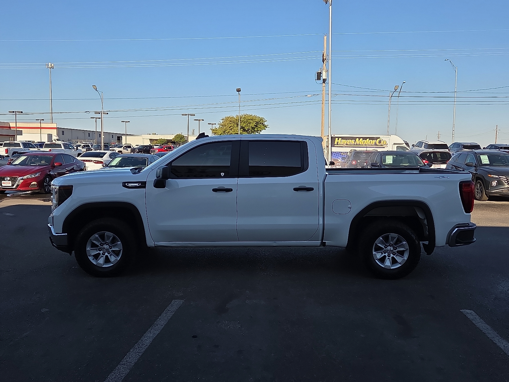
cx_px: 254
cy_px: 191
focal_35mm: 31
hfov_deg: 58.4
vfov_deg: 45.4
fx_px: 456
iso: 25
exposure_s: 1/1250
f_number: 1.8
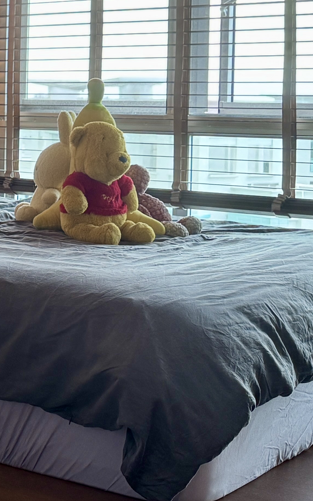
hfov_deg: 13.8
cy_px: 114
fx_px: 1078
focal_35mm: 79
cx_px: -332
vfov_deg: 25.8
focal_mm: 6.76
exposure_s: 1/111
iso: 160
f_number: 1.78
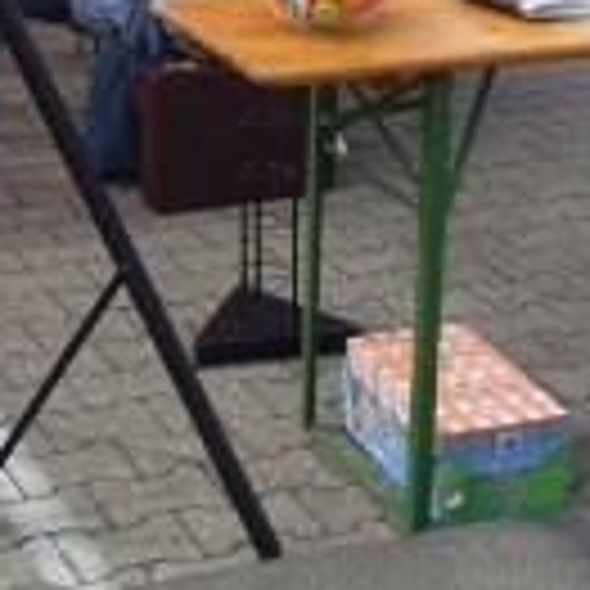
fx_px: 2005
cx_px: 203
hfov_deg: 16.7
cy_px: 54
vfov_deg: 16.5
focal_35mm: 104
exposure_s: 1/400
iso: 64
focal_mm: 4.3
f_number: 2.9
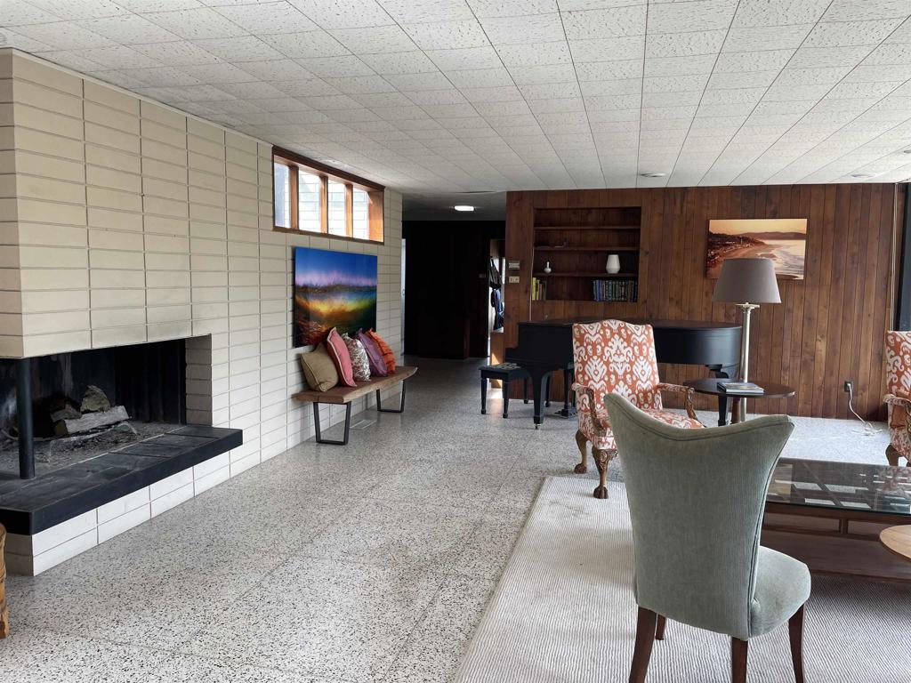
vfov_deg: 53.1
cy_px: 342
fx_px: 684
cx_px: 456
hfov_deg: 67.3
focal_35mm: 26
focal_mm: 4.2
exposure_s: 1/120
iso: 64
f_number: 1.6
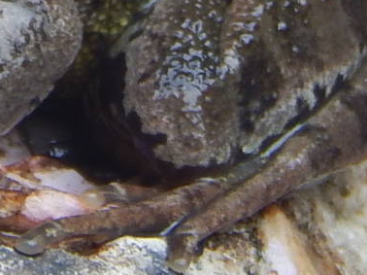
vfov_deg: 1.2
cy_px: -228
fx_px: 12661
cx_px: -113
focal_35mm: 1195
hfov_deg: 1.7
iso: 140
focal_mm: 50.1
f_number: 5.7
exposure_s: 1/30
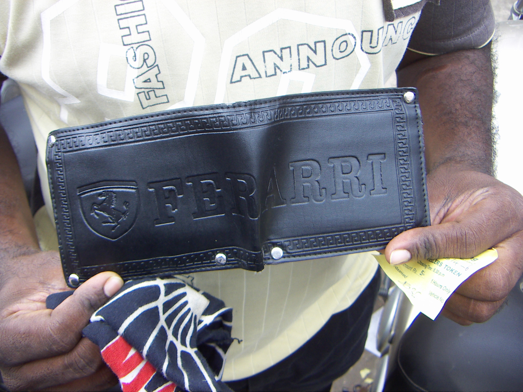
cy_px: 196
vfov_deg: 39.7
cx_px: 262
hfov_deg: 51.4
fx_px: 544
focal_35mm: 36
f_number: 2.8
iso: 50
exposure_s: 1/100
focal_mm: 4.7
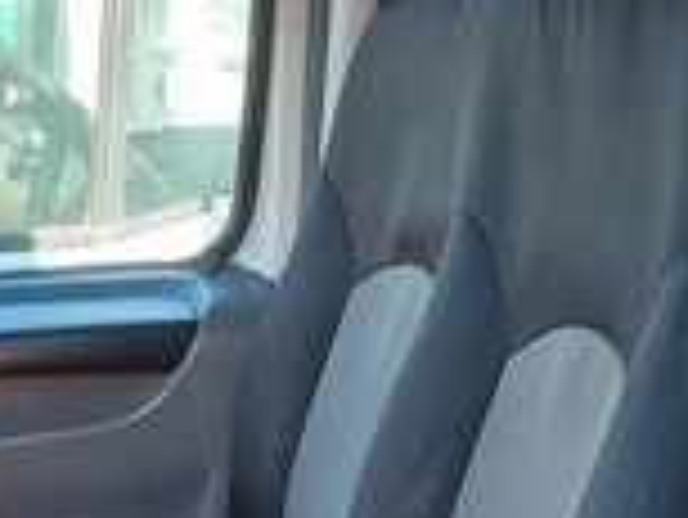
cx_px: 719
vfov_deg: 15.0
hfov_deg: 19.3
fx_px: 1949
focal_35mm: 98
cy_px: 401
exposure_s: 1/100
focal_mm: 5.23
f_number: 1.8
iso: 50
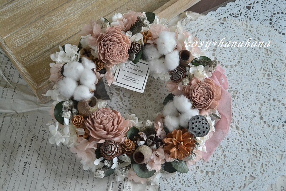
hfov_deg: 49.6
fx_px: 310
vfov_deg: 34.2
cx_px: 143
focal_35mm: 39
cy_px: 96
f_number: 4.2
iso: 2000
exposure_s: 1/60
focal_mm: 26
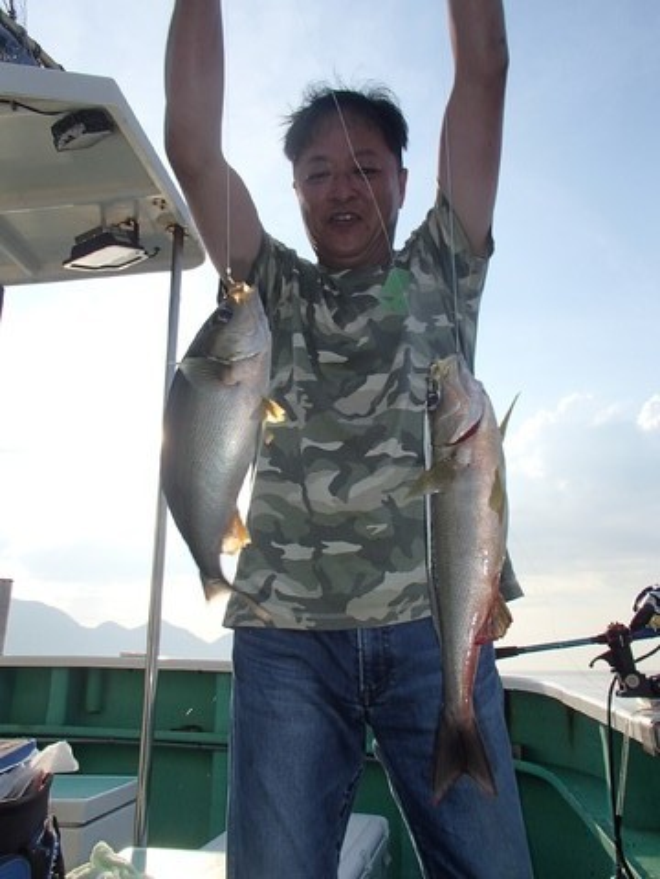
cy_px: 440
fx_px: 712
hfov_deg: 49.7
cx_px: 330
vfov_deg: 63.4
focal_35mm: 28
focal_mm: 5
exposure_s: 1/125
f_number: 11
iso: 100
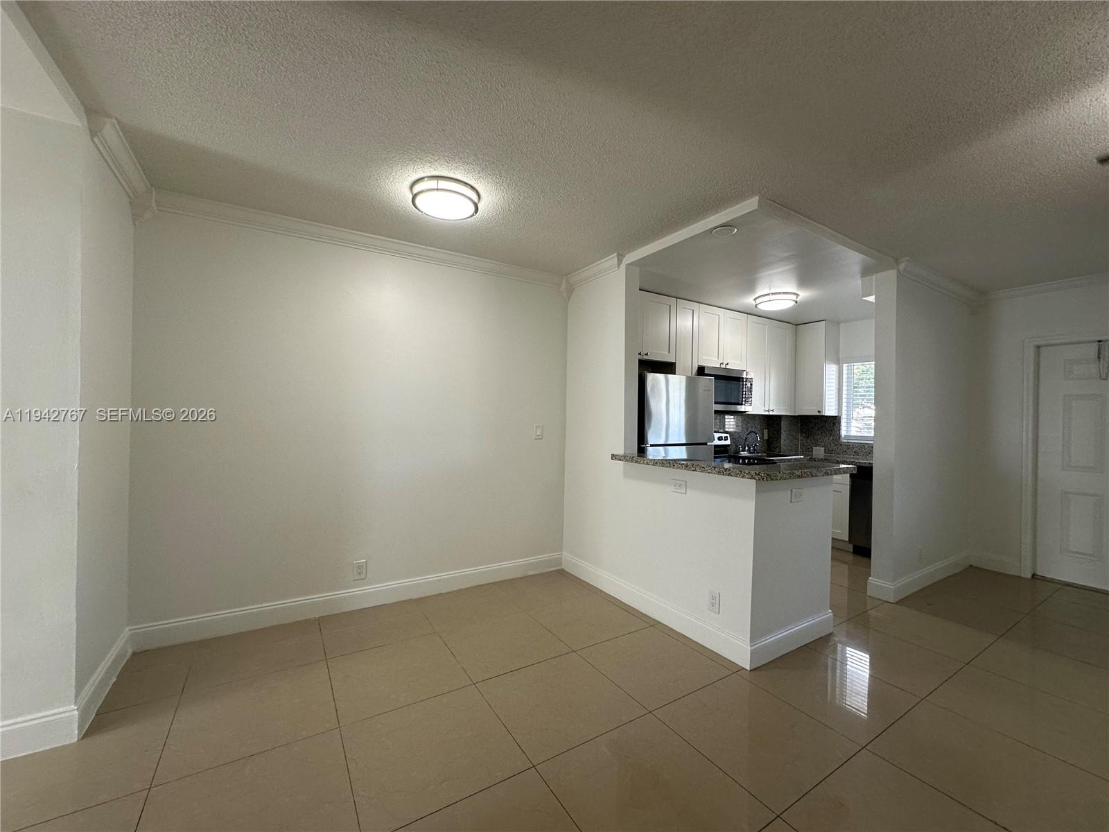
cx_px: 554
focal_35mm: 14
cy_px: 416
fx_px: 449
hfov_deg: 102.1
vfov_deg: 85.7
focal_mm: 2.22
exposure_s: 1/120
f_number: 2.2
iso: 125
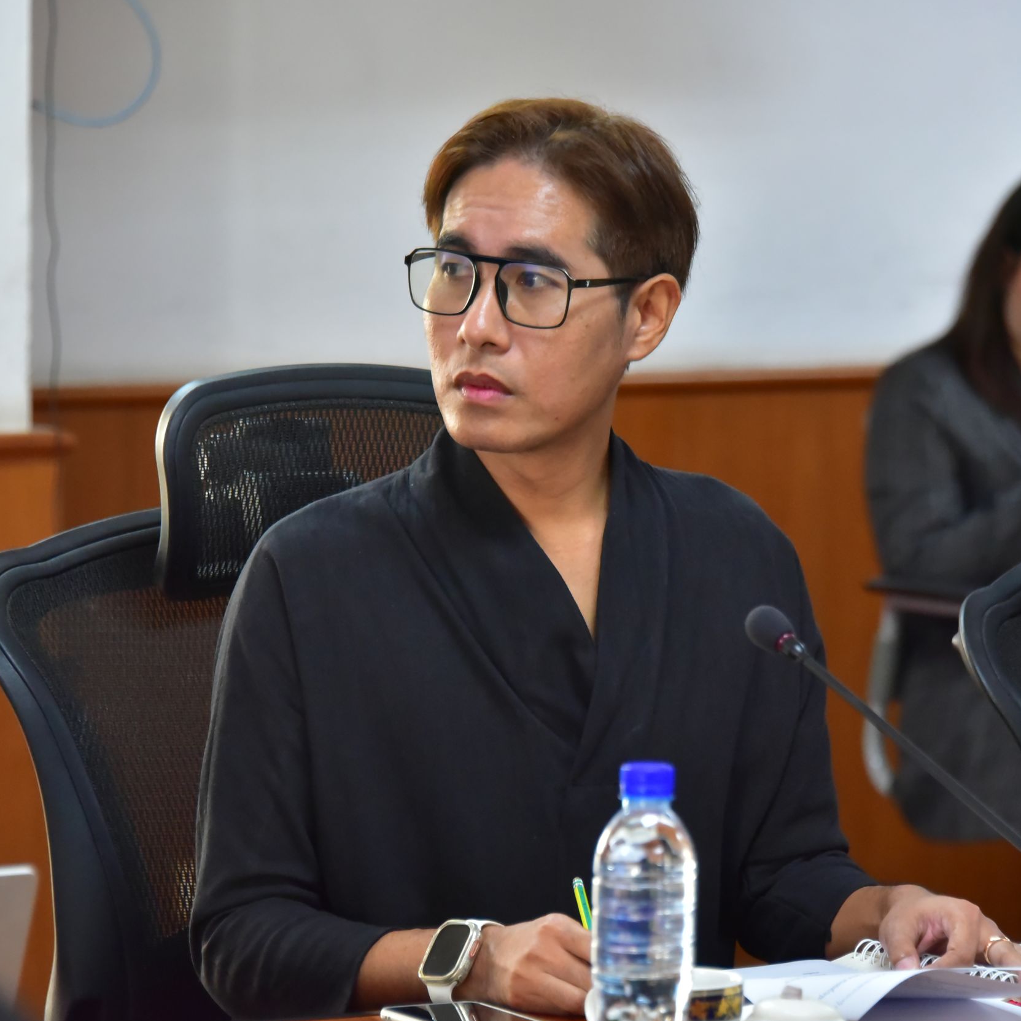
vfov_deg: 7.6
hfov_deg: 7.6
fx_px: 7675
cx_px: 566
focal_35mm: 230
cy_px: 510
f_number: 6.3
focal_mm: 180
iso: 6400
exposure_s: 1/160
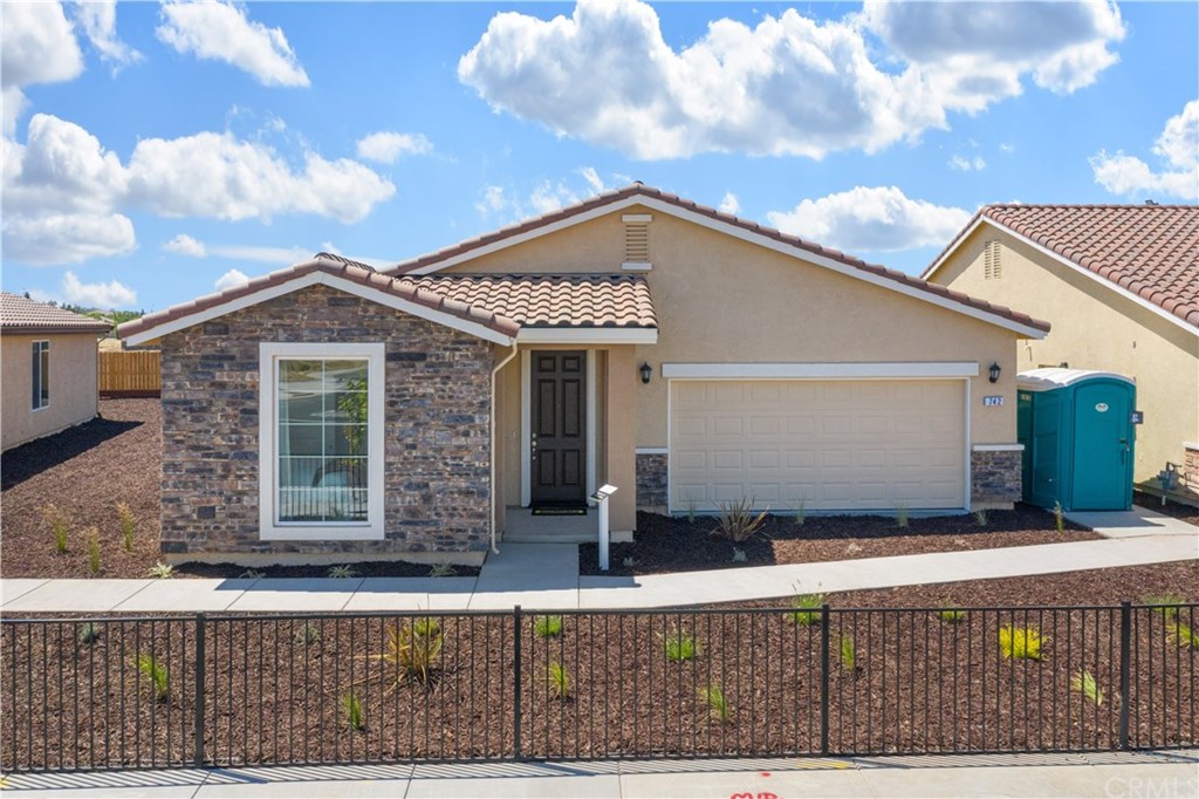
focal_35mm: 28
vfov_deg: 46.4
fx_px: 932
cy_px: 400
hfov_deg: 65.5
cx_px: 600
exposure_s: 1/320
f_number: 6.3
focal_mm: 10.26
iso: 400
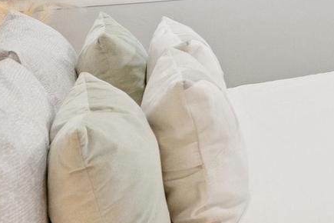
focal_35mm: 53
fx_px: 492
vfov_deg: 22.4
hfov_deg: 24.6
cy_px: -79
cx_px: 548
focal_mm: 16
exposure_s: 1/125
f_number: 8
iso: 2500
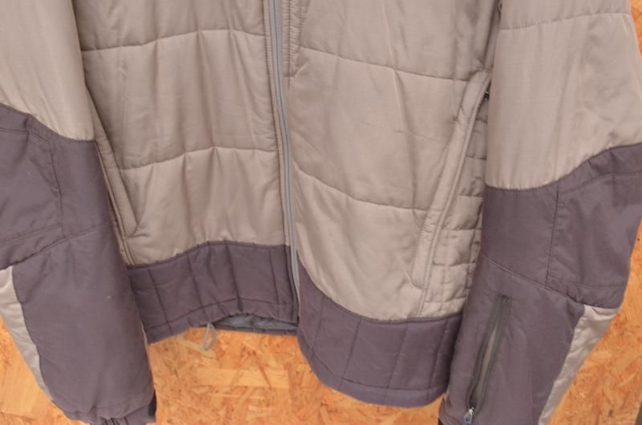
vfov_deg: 34.1
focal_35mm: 39
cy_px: 212
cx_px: 321
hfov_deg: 49.6
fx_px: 694
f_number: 8
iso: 800
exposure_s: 1/100
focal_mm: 26
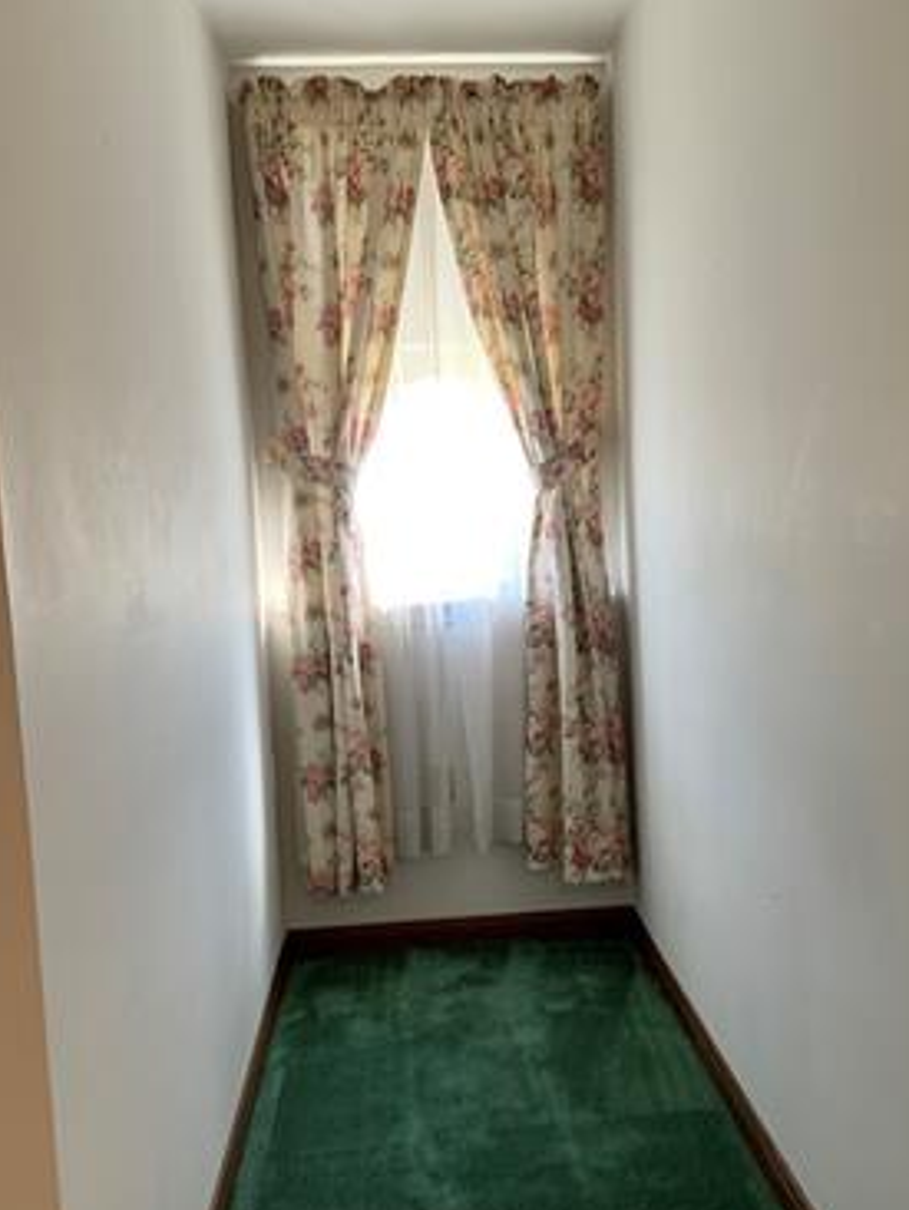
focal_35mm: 38
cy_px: 674
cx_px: 532
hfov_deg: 37.7
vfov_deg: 48.9
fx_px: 1329
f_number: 1.8
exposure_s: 1/60
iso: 64
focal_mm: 3
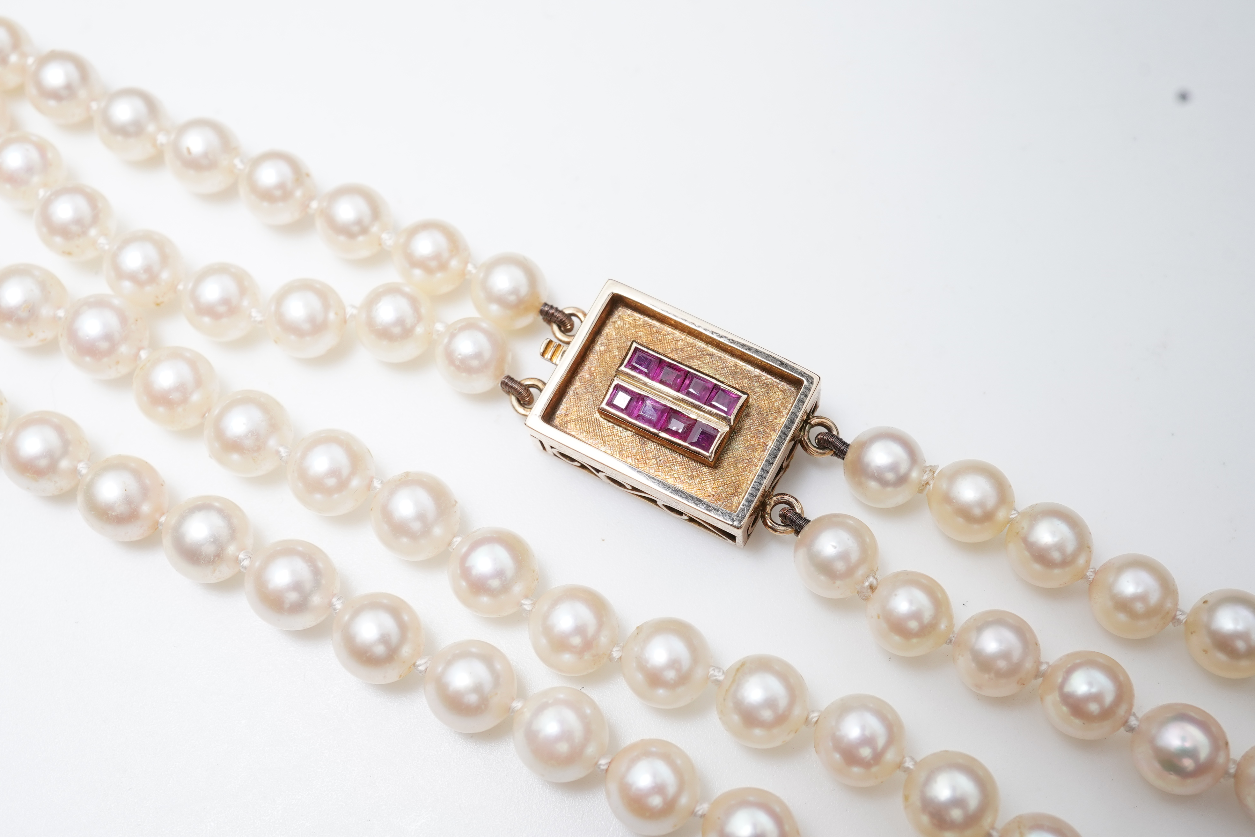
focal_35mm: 45
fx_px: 1569
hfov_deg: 43.6
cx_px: 628
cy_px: 418
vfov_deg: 29.9
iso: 400
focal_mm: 30
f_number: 18
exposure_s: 1/125
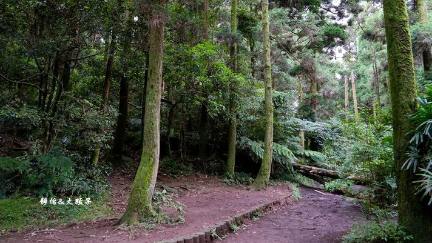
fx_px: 344
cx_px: 217
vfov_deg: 38.4
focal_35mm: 30
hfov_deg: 64.3
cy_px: 74
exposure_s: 1/30
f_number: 4
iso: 1600
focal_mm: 24
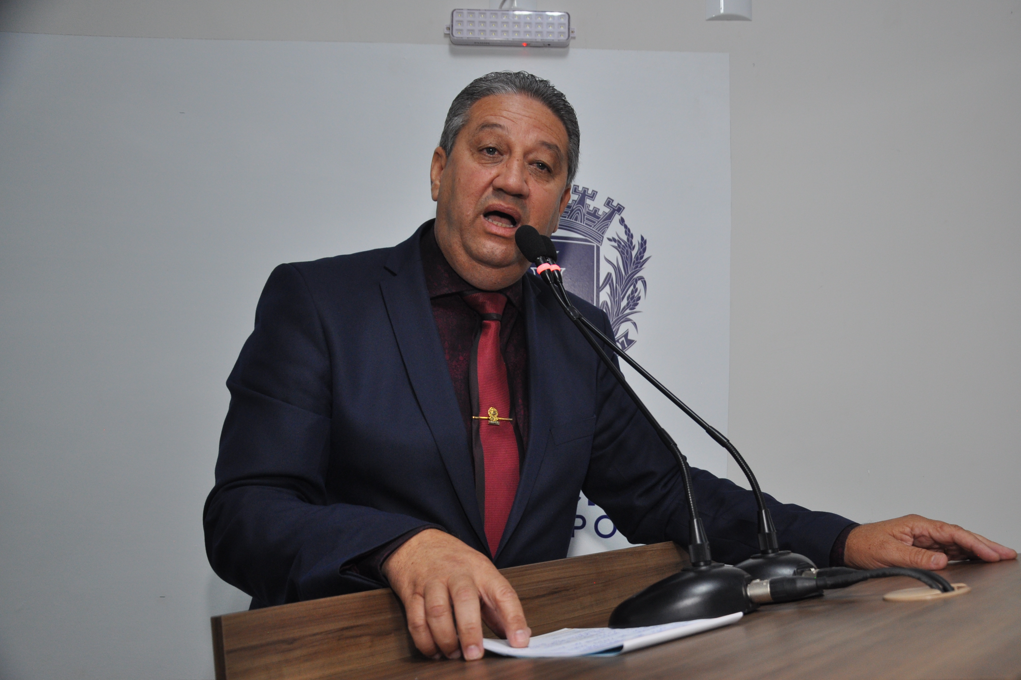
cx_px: 511
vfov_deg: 22.3
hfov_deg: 32.9
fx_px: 1730
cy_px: 338
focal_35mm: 61
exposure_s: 1/60
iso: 500
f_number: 5
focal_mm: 40
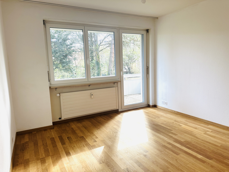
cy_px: 86
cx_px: 114
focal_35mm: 24
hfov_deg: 71.6
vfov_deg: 56.8
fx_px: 159
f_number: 1.78
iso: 125
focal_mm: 6.86
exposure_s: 1/121
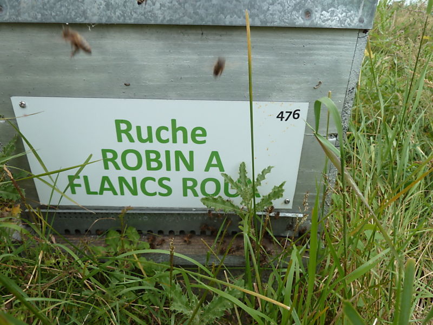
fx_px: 313
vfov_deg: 54.9
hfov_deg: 69.4
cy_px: 162
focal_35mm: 25
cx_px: 216
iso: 80
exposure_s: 1/250
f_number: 4
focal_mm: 4.1
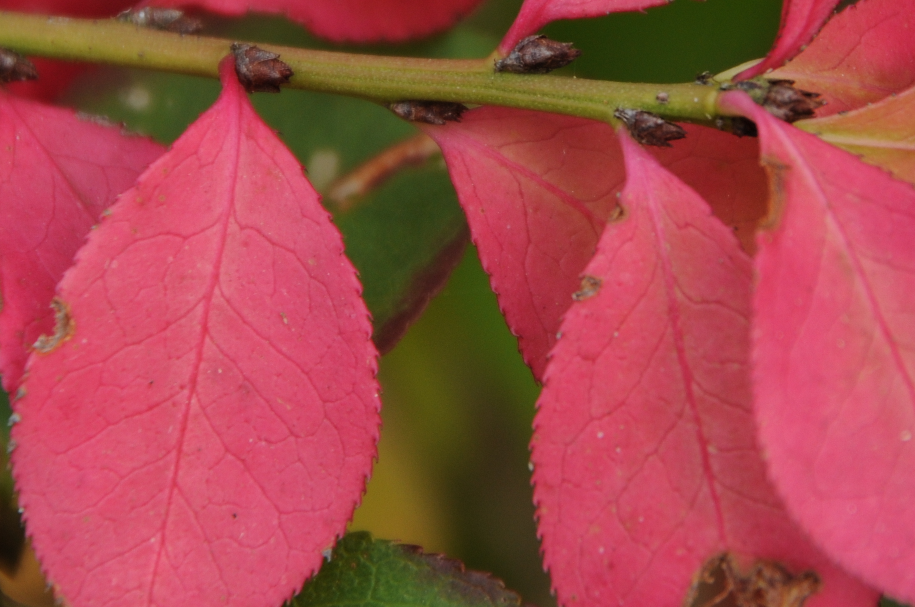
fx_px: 24088
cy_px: 161
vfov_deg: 1.4
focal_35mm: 949
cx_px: 610
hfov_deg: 2.2
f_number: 8
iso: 200
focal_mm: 270
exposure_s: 1/100
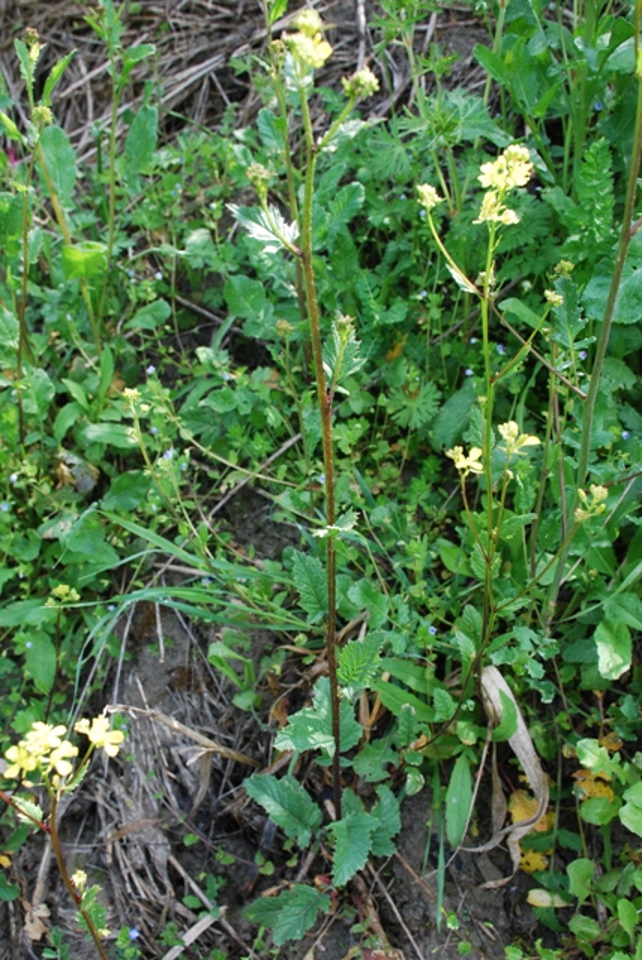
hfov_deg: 36.9
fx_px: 961
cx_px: 321
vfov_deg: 53.1
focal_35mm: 36
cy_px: 480
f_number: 5.6
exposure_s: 1/125
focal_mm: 24
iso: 200
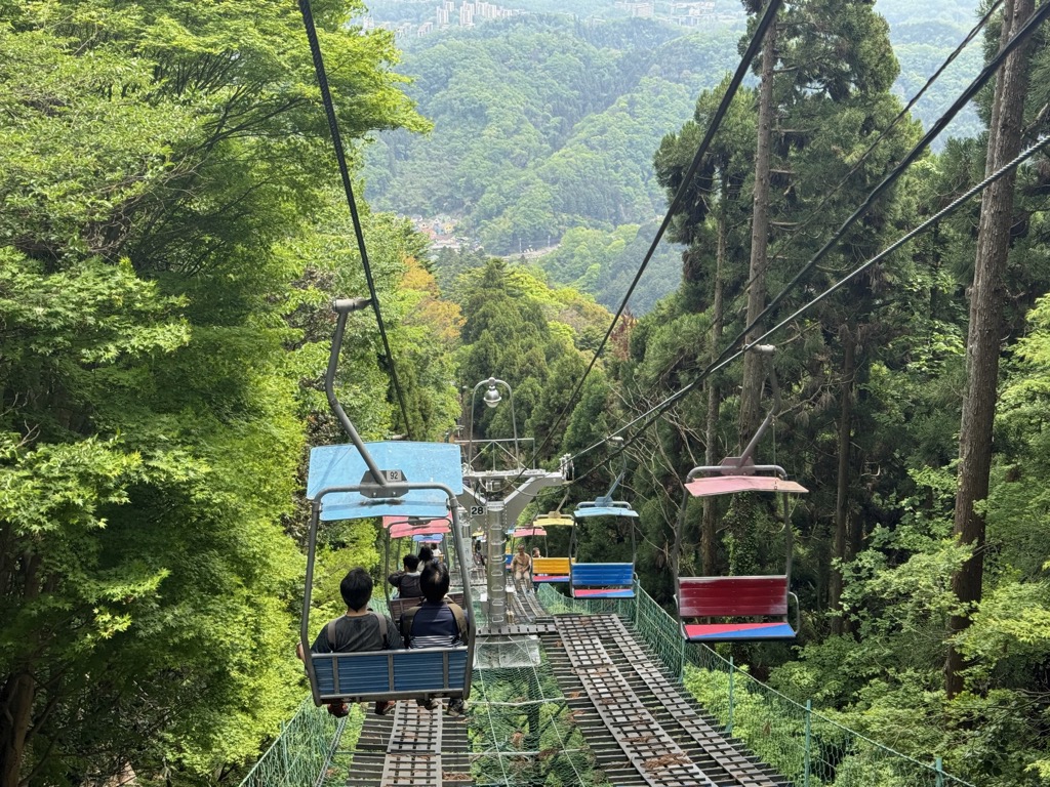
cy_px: 394
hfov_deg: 39.7
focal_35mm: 48
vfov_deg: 30.3
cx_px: 525
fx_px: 1456
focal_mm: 6.76
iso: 64
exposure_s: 1/843
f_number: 1.78
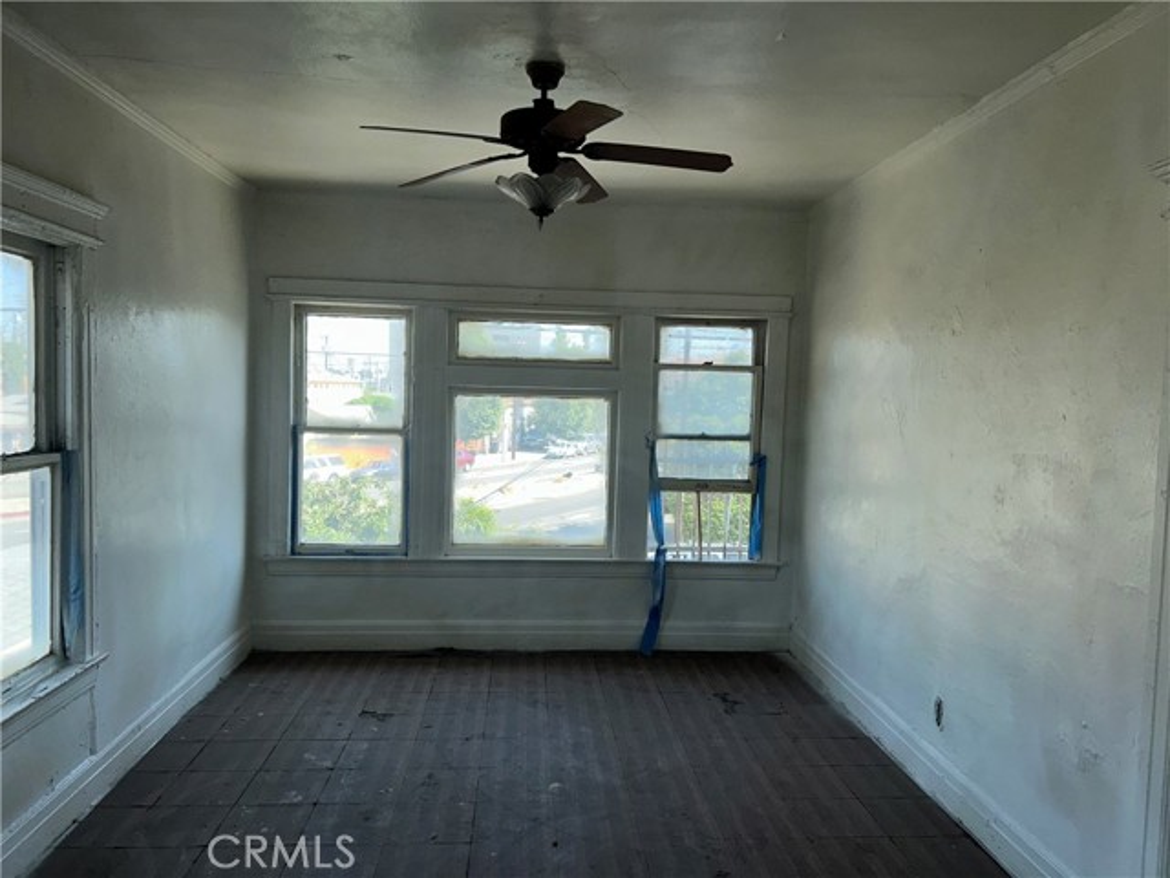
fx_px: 879
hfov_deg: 67.3
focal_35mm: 26
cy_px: 439
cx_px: 585
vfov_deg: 53.1
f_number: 1.5
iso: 32
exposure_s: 1/639
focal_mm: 5.7
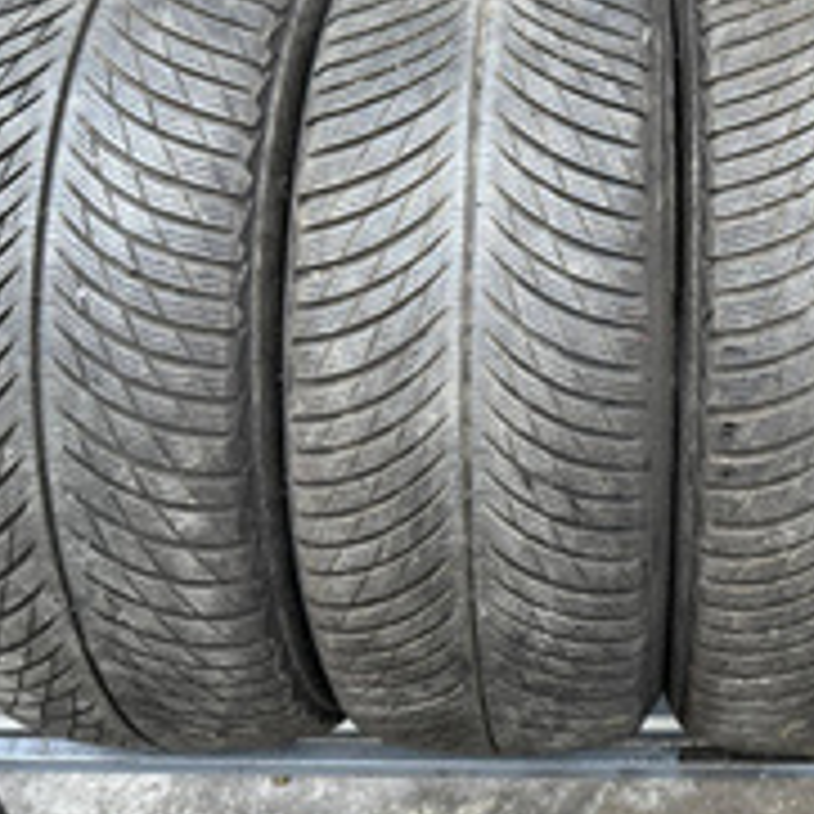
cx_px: 666
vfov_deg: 40.5
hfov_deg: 39.1
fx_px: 1091
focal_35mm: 41
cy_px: 286
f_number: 1.78
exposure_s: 1/50
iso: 400
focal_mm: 6.86
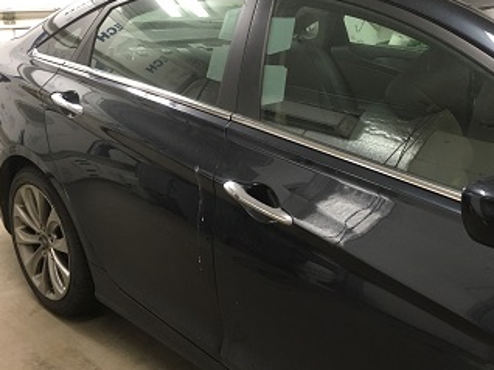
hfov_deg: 44.5
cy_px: 184
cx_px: 304
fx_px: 599
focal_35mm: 42
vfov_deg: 34.3
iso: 125
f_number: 2.2
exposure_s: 1/30
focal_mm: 4.15
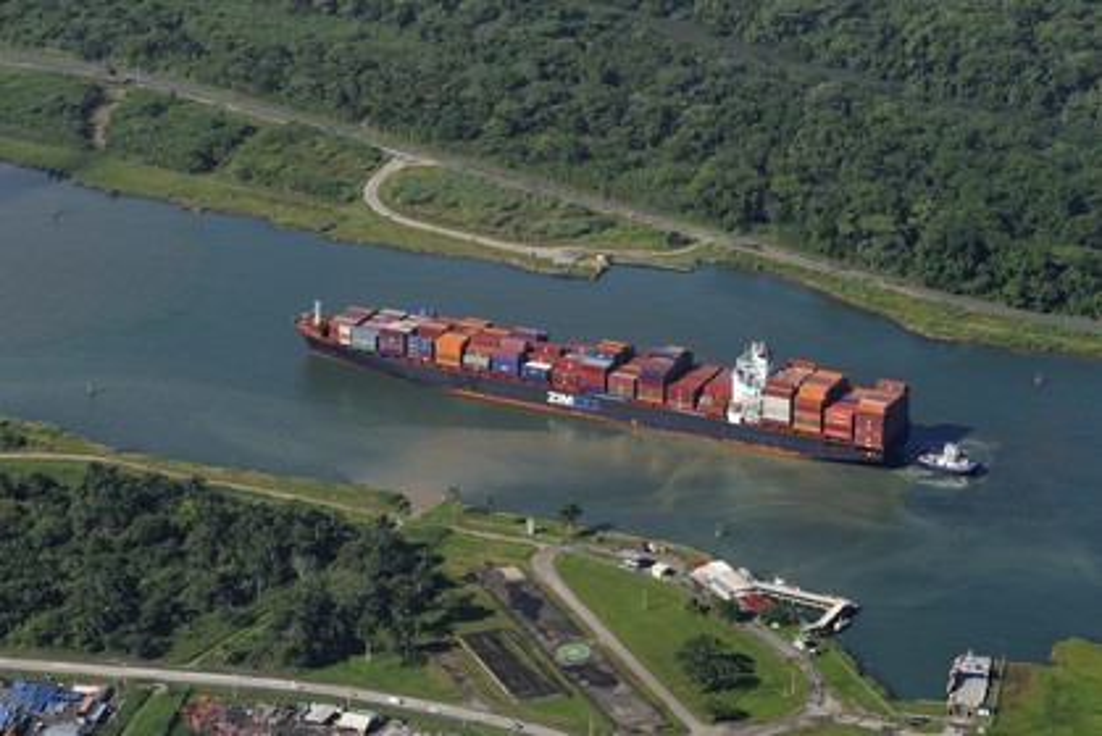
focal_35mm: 112
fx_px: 3431
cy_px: 368
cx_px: 551
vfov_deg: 12.3
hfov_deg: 18.2
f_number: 5
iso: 200
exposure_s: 1/1250
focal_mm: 112
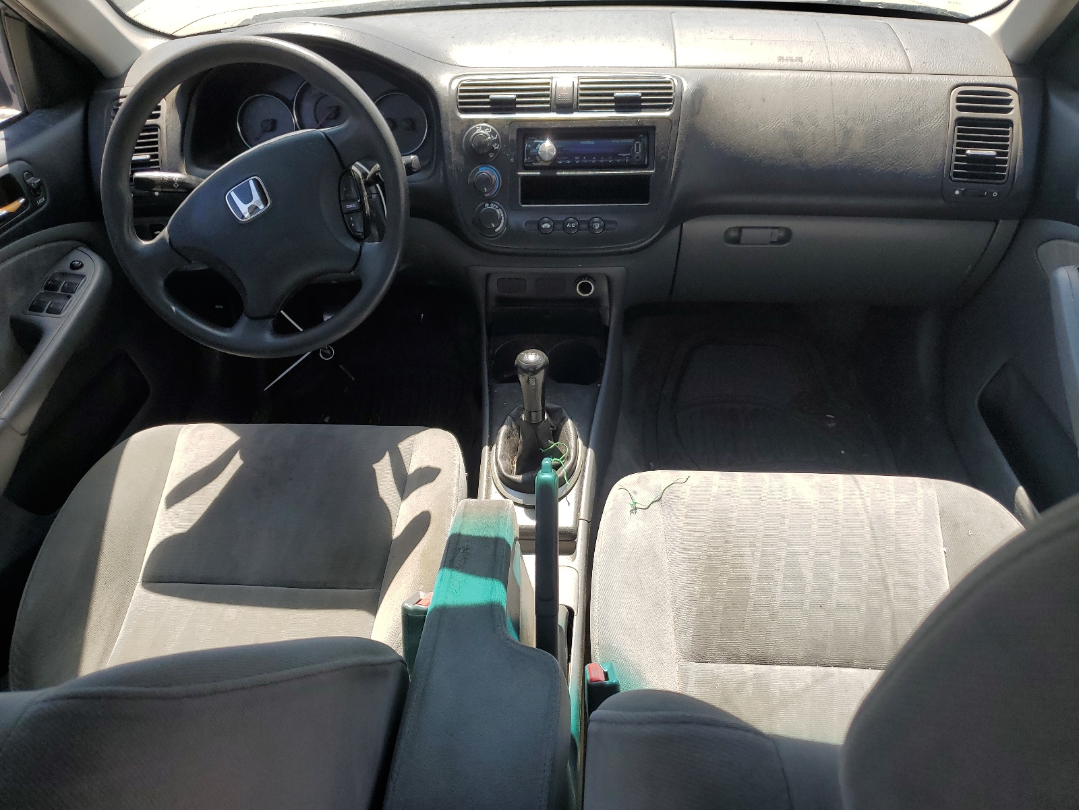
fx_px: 810
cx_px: 540
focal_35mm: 26
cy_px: 405
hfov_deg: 67.3
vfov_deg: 53.1
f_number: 1.5
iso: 50
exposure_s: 1/833
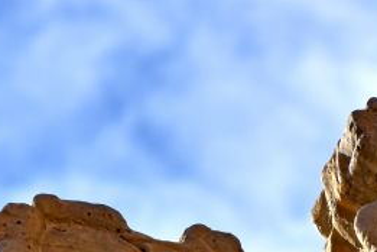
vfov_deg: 2.2
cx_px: 442
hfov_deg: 3.3
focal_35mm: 618
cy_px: 423
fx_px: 6471
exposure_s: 1/500
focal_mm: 105
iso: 400
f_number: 11
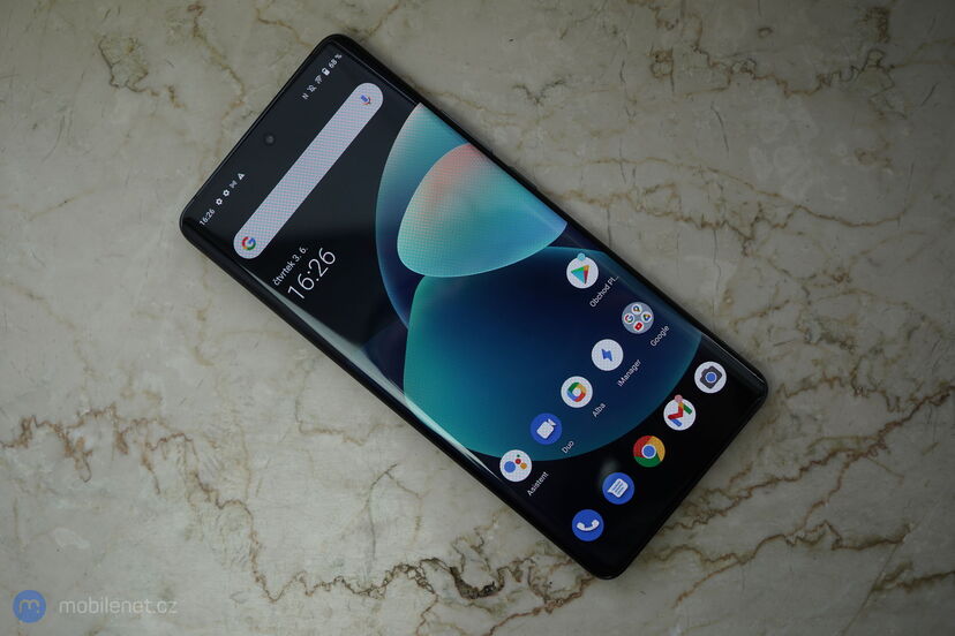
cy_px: 318
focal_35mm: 49
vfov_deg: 27.5
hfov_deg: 40.3
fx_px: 1300
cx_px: 478
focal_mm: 49
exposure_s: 1/200
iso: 800
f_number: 8
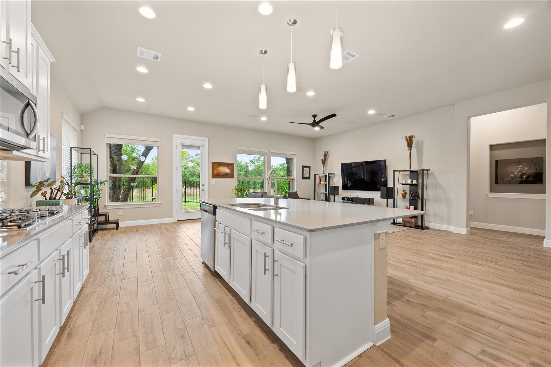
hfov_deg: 104.3
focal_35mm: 14
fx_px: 214
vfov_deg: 81.2
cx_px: 276
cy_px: 184
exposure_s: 1.3
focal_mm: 14
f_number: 8
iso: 250
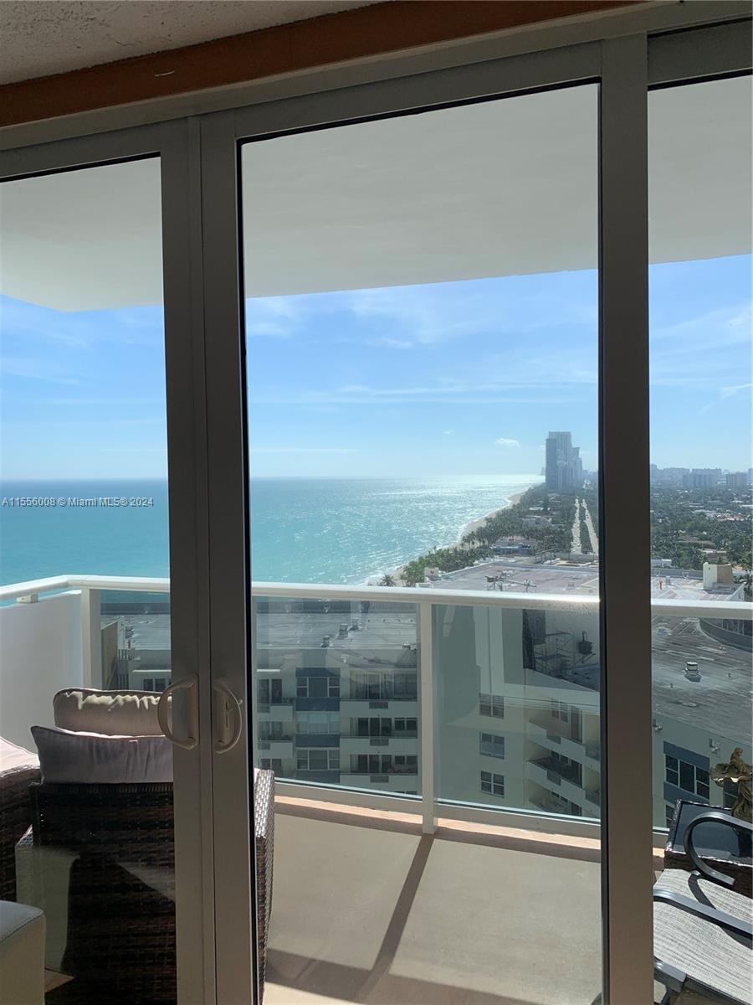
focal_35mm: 26
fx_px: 754
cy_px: 502
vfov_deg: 67.3
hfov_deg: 53.1
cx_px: 376
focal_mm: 4.25
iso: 25
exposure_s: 1/1610
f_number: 1.8
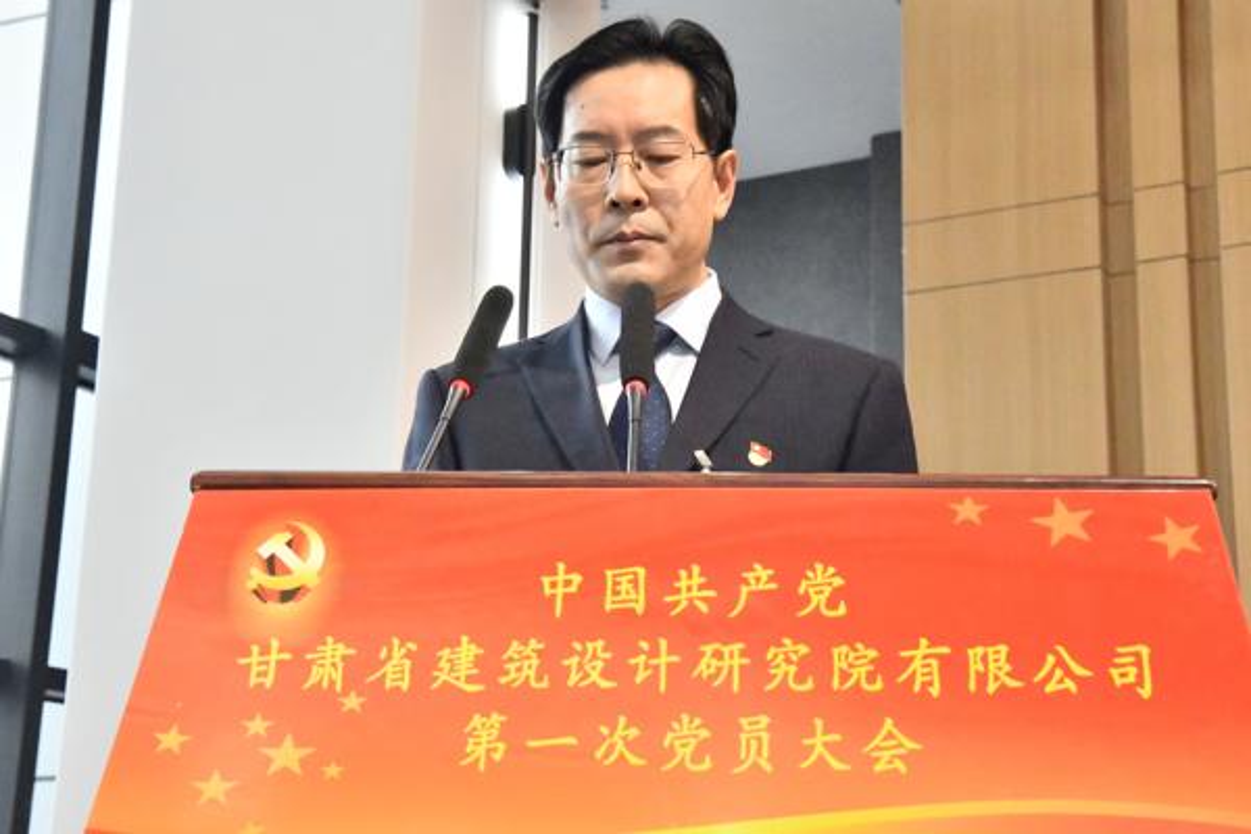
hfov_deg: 33.4
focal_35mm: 60
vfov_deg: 22.6
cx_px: 626
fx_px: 2085
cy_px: 417
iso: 20000
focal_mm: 50
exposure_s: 1/640
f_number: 13
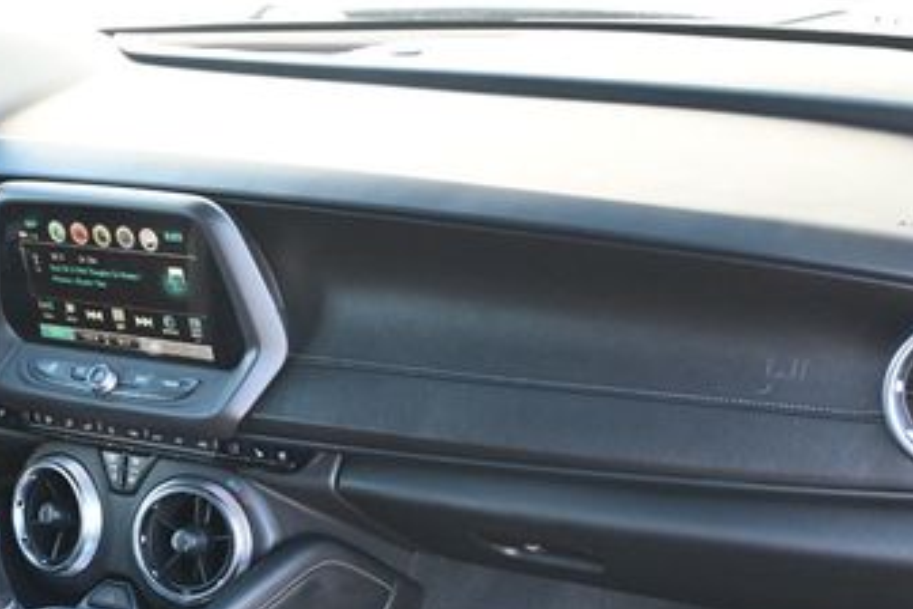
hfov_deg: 33.2
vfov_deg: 22.0
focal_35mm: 60
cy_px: 568
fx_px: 1520
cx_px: 310
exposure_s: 1/125
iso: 1100
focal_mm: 21
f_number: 4
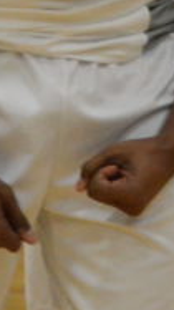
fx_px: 9092
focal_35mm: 1107
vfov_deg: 1.9
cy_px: -285
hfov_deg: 1.1
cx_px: 139
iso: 3200
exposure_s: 1/400
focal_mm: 110
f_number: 4.8
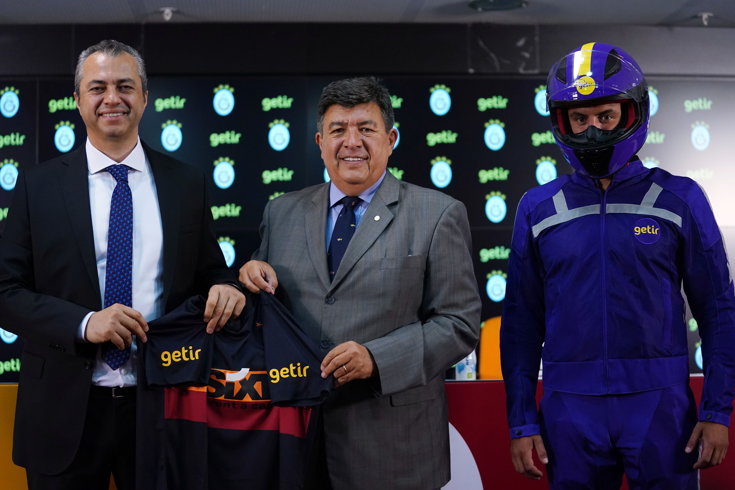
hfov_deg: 28.8
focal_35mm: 70
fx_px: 1429
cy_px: 245
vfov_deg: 19.5
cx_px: 368
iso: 4000
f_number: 2.8
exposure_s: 1/800
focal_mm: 70
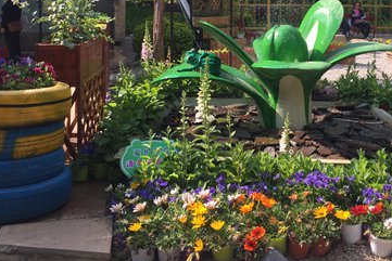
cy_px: 44
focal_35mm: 46
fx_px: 501
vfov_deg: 28.5
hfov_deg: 41.9
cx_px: 275
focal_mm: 4.15
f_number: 2.2
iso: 32
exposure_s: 1/599
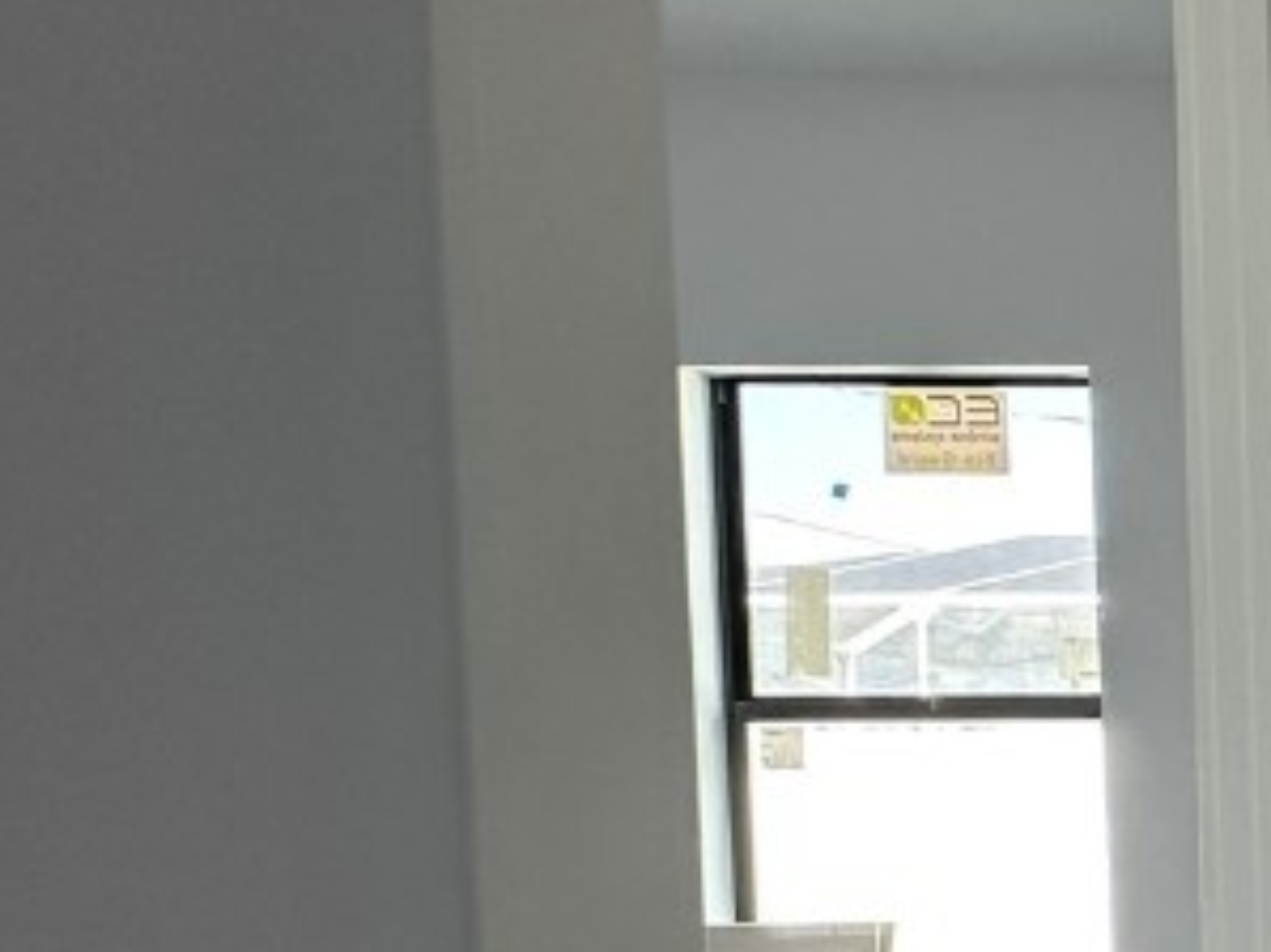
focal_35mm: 48
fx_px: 1762
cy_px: 867
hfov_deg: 24.8
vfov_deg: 29.0
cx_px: 2104
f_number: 2.2
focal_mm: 2.22
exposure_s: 1/120
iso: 160
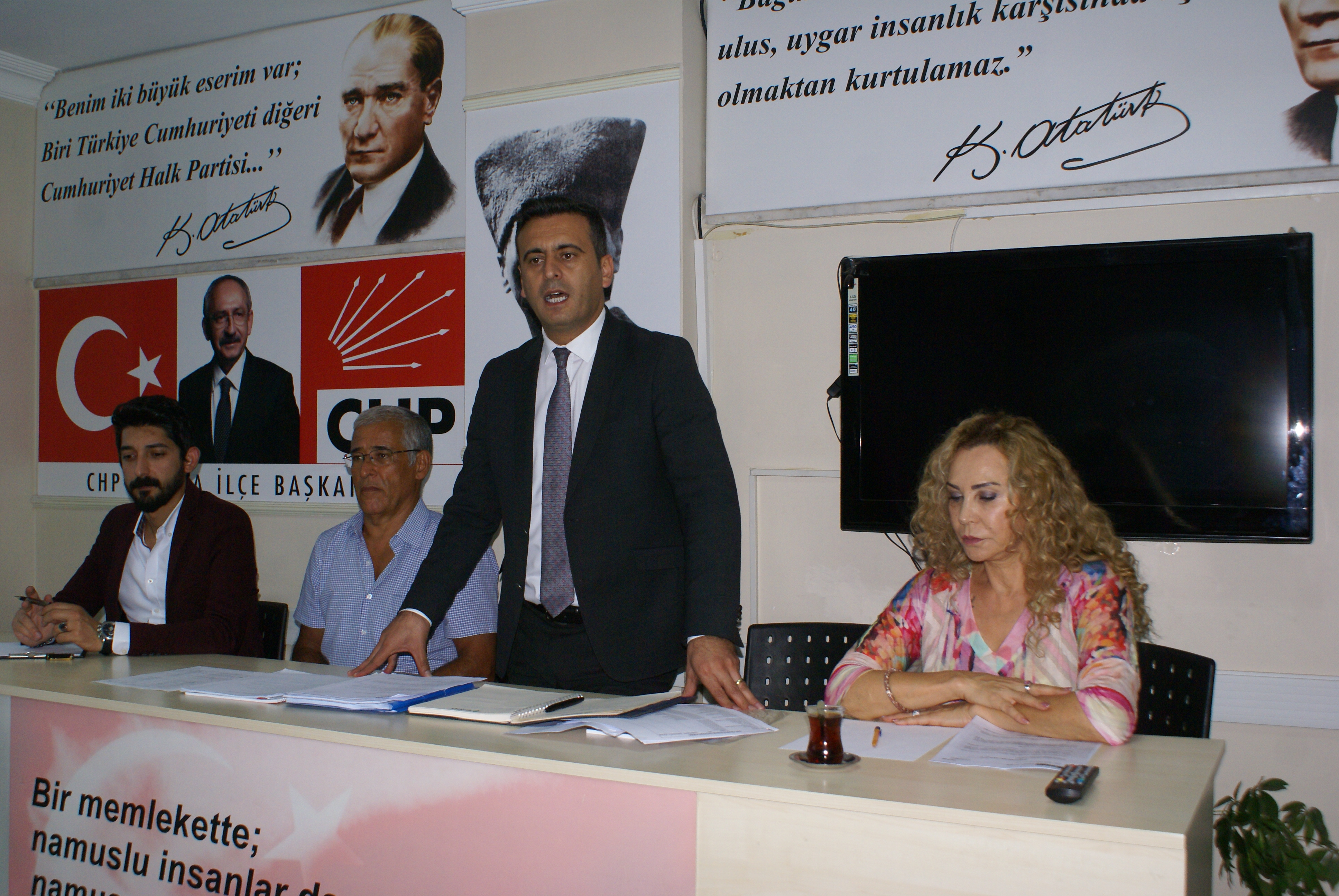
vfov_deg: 40.1
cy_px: 448
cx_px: 670
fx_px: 1229
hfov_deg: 57.2
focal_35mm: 33
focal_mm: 22
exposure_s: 1/60
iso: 400
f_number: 5.6
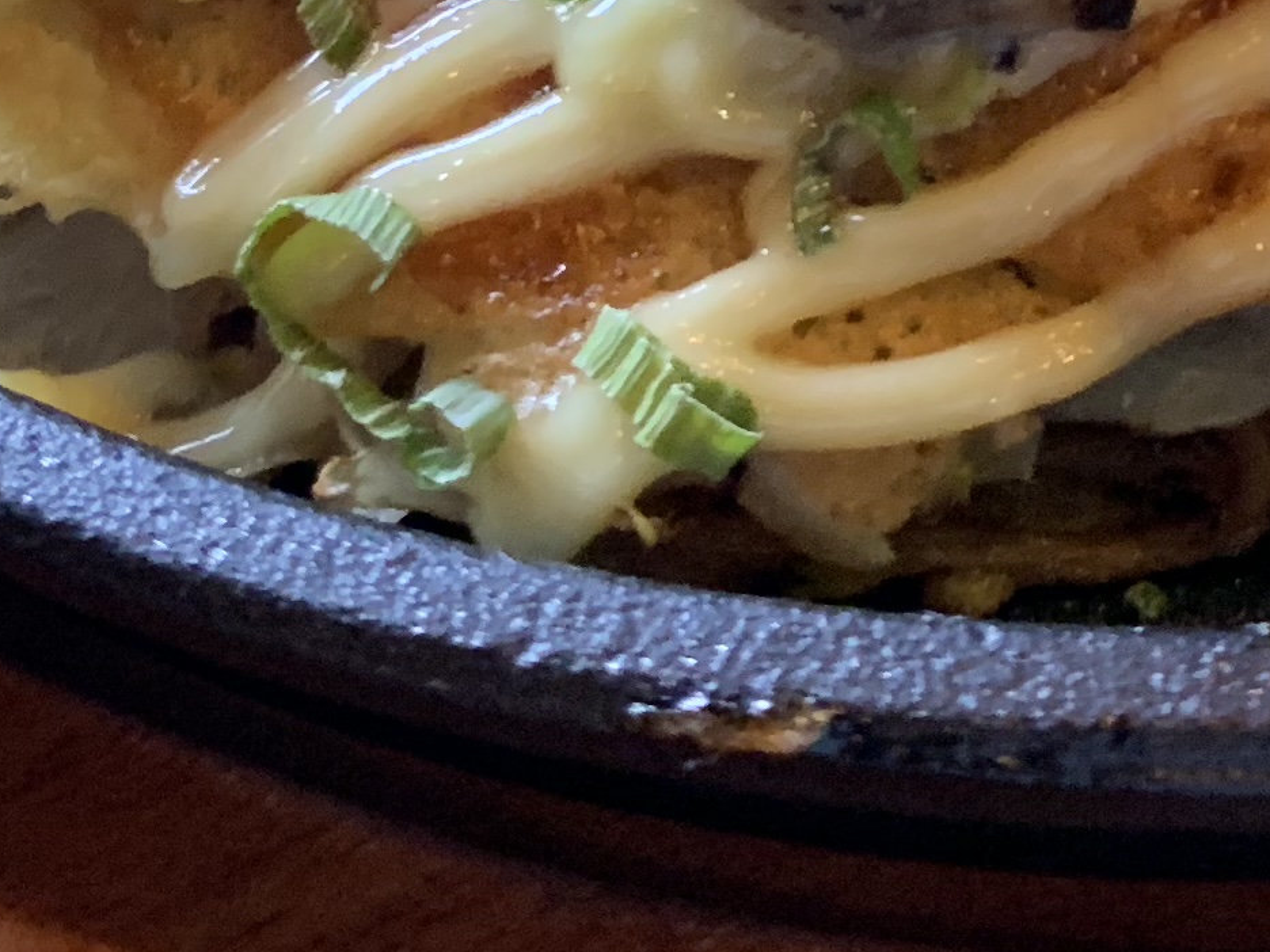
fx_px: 4109
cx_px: 1065
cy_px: -751
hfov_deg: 17.4
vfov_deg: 12.2
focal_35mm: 112
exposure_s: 1/40
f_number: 1.8
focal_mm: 4.25
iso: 320
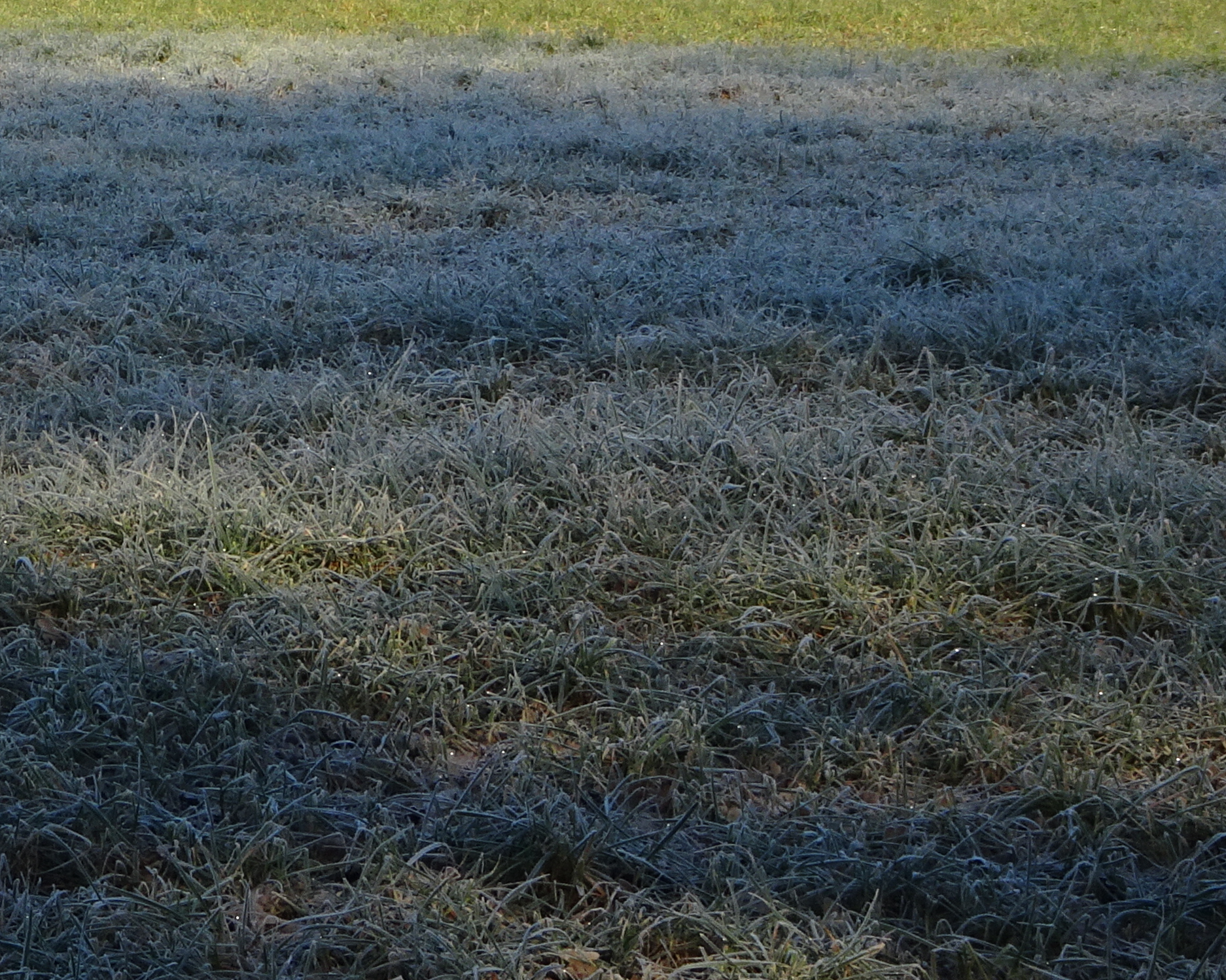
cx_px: -187
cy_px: -80
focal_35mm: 204
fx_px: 7402
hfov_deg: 9.4
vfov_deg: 7.5
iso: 80
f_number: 5
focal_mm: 13.69
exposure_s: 1/320
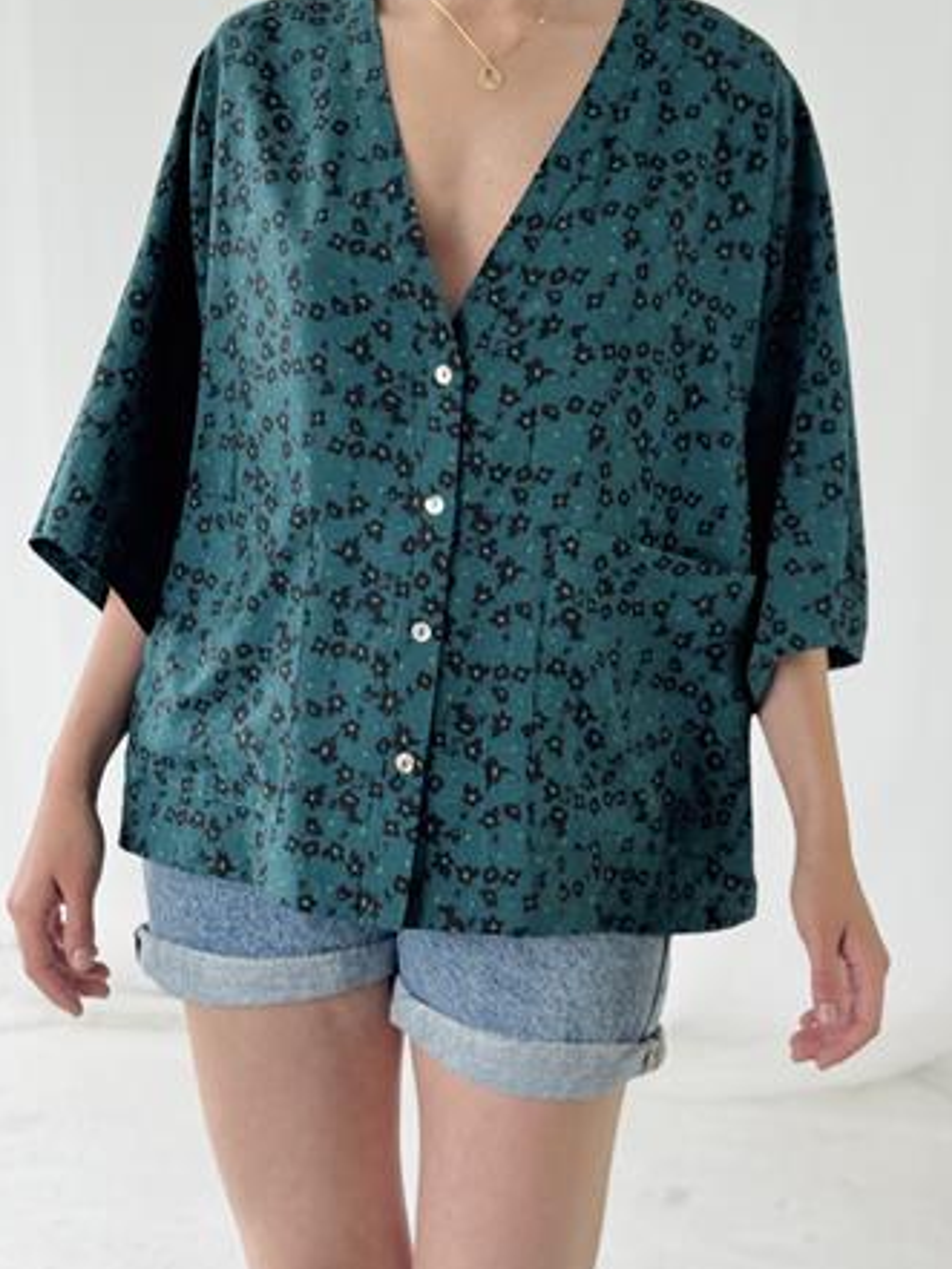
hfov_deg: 25.2
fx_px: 2126
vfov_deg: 33.2
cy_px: 537
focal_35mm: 58
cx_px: 498
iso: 64
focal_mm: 6.76
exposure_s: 1/317
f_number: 1.78
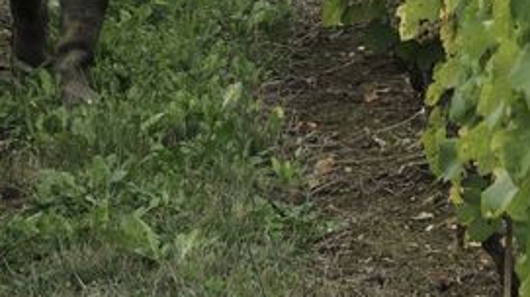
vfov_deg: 3.9
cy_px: -479
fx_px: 4311
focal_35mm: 307
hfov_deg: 7.0
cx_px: 61
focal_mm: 62
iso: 800
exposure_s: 1/500
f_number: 8
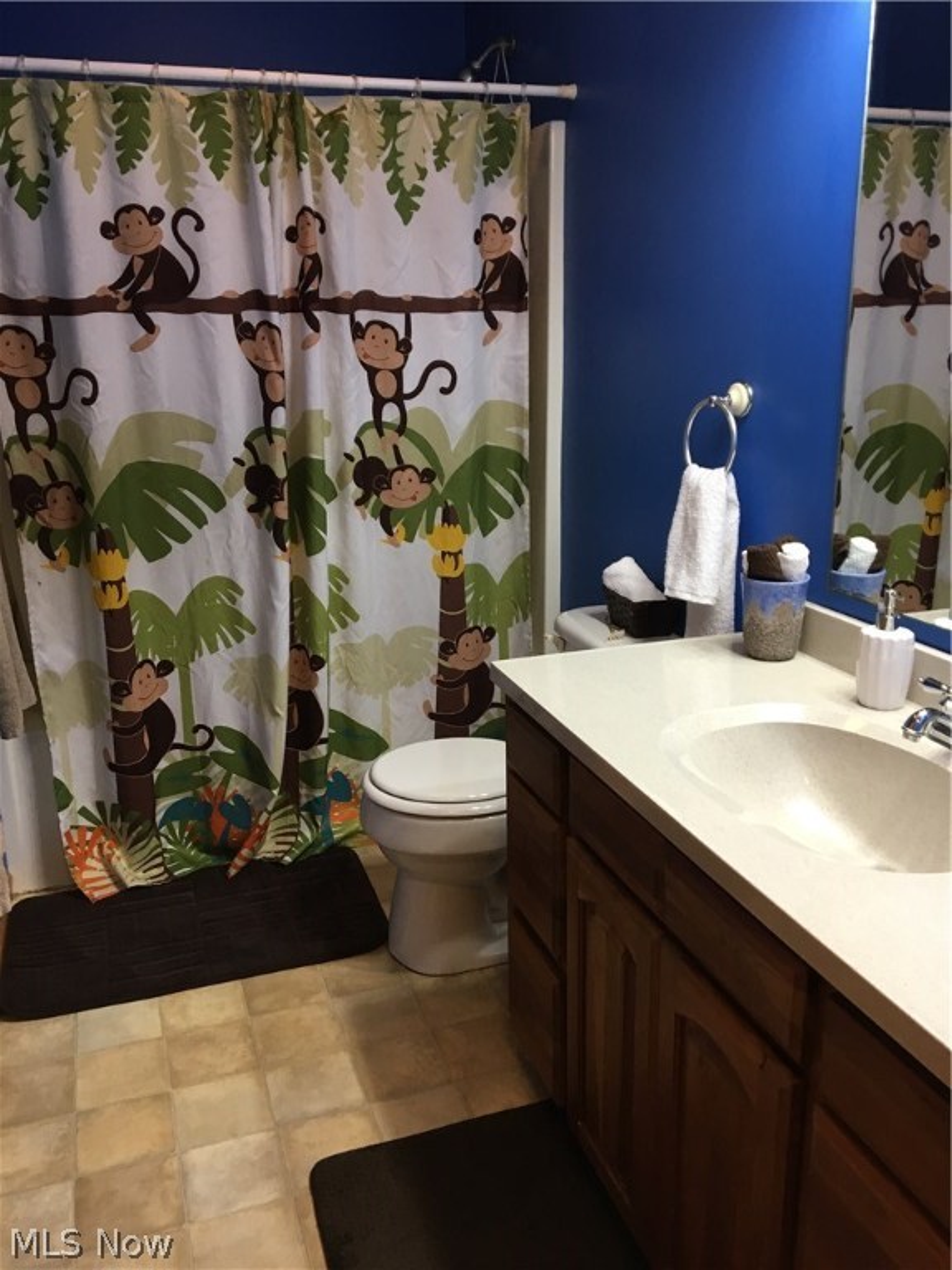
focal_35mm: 29
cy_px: 635
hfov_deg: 48.2
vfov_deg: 61.7
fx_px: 1063
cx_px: 476
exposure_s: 1/30
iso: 80
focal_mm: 4.15
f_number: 2.2
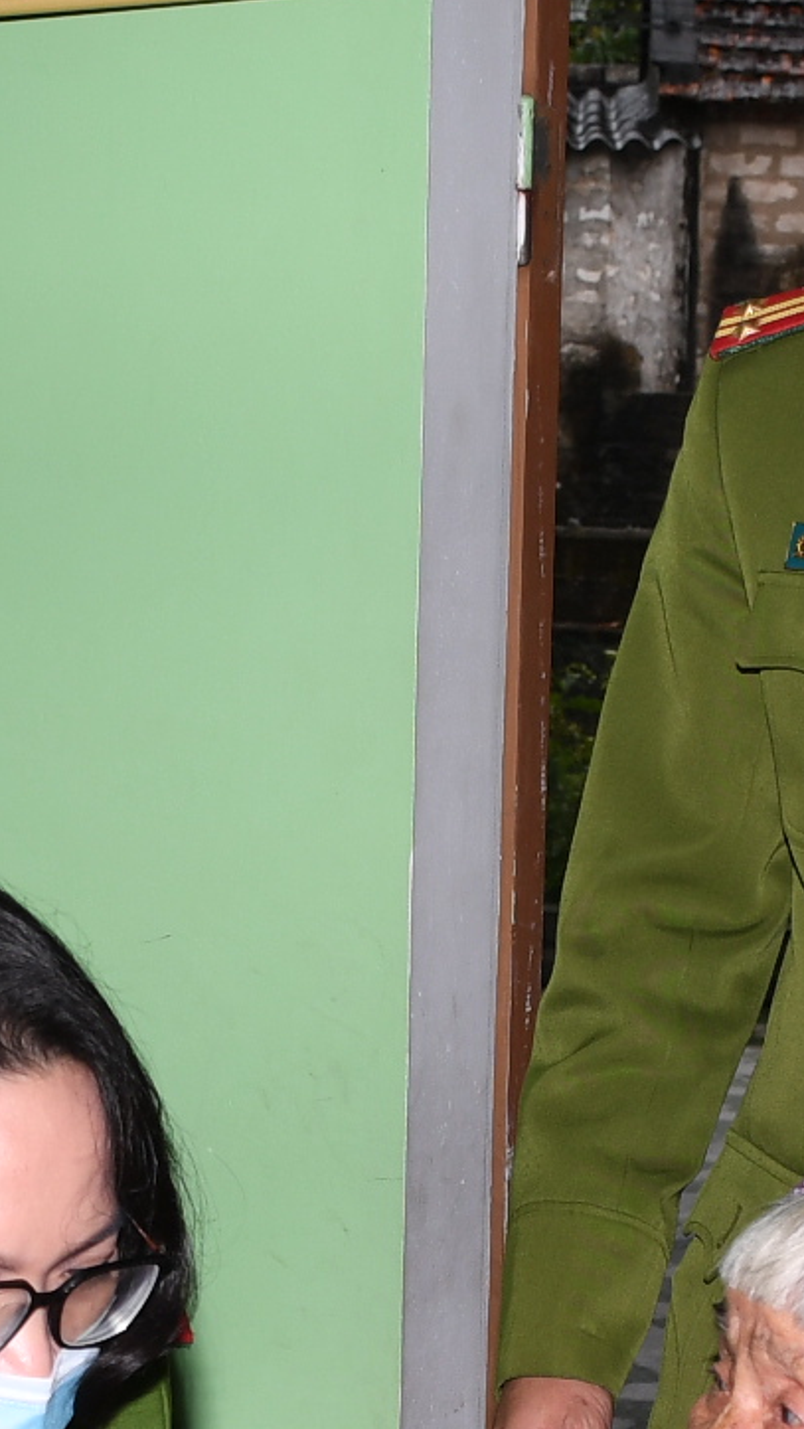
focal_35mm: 121
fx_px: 4583
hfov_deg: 10.0
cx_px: 502
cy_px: 1223
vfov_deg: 17.5
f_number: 5
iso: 125
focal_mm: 20
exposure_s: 1/200
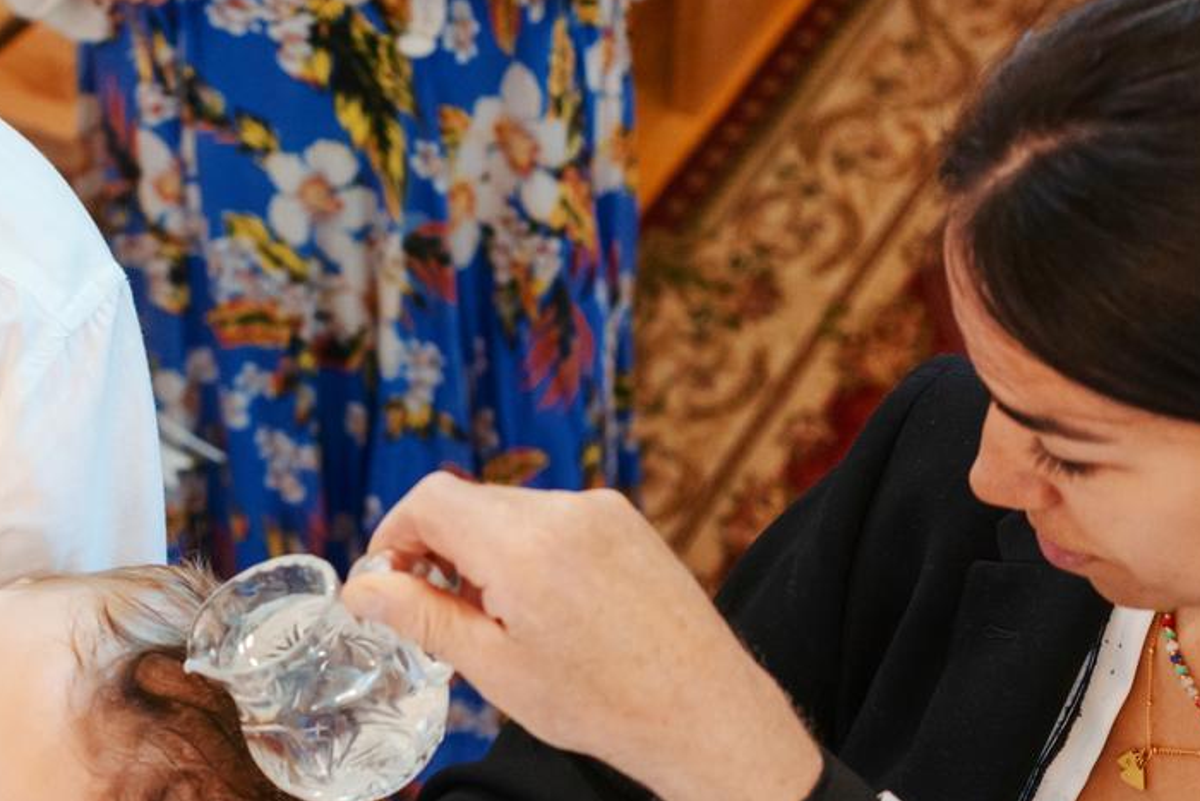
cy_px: 384
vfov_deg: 18.2
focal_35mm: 75
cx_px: 149
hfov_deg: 26.2
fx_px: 2500
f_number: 2.8
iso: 1600
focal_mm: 35
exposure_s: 1/125
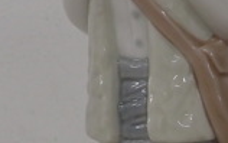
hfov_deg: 13.9
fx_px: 833
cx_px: 404
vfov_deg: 9.7
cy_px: 149
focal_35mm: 134
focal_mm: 4.5
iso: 125
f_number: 2.8
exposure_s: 1/60
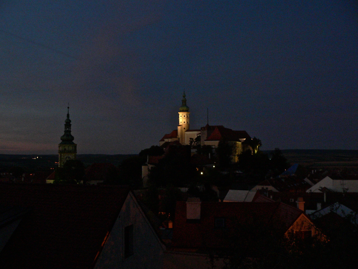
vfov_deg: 39.7
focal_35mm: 36
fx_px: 372
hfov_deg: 51.4
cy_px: 134
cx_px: 179
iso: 200
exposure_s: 1/4
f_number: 2.8
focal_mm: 6
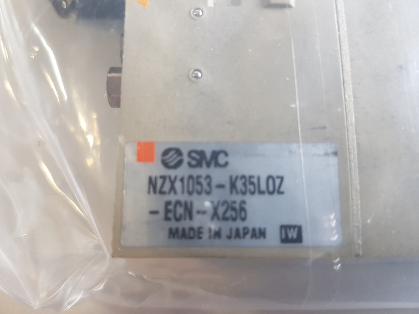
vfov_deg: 53.1
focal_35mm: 26
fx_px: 315
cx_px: 210
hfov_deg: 67.3
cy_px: 157
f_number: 1.7
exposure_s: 1/33
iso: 160
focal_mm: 4.2
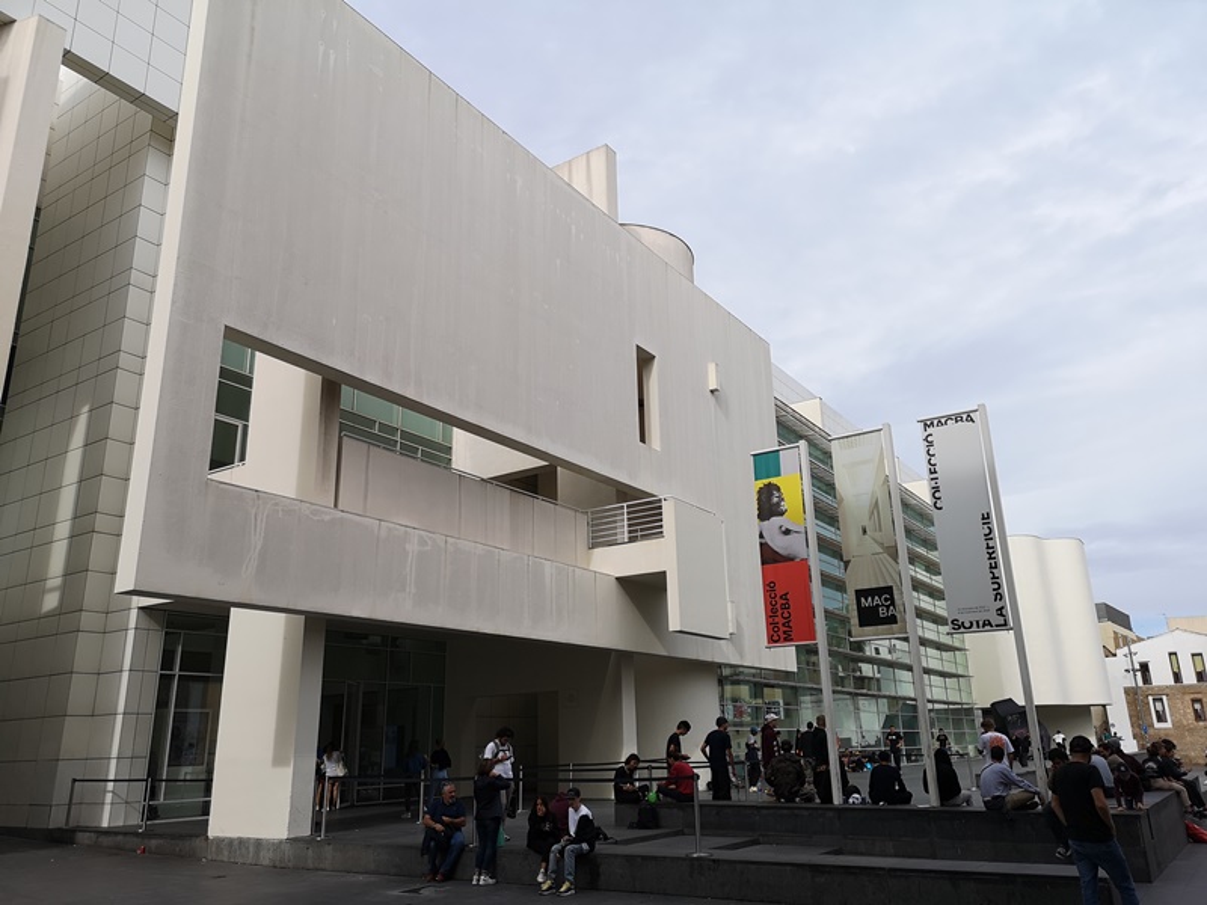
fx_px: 941
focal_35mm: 27
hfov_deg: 65.3
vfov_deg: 51.4
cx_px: 604
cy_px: 452
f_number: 1.8
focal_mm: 3.95
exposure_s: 1/1808
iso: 50
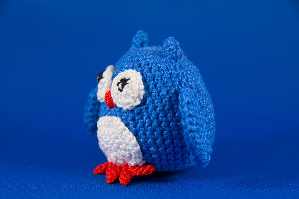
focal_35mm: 105
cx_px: 150
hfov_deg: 19.5
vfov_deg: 13.0
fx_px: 872
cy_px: 100
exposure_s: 1/13
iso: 200
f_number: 8
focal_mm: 70
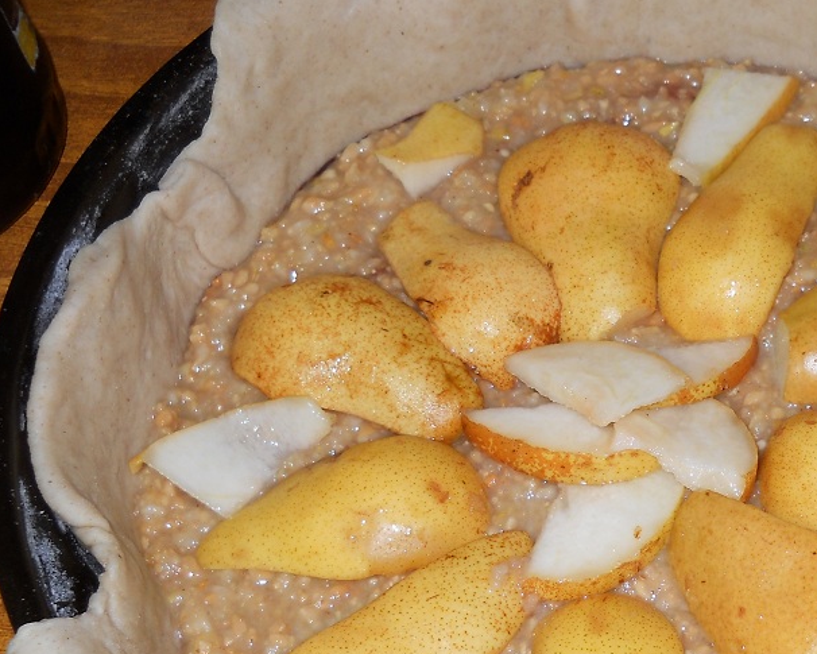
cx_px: 646
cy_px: 411
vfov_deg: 23.1
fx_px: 1596
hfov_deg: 28.1
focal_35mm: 66
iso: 80
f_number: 3.1
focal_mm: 6.72
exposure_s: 1/30
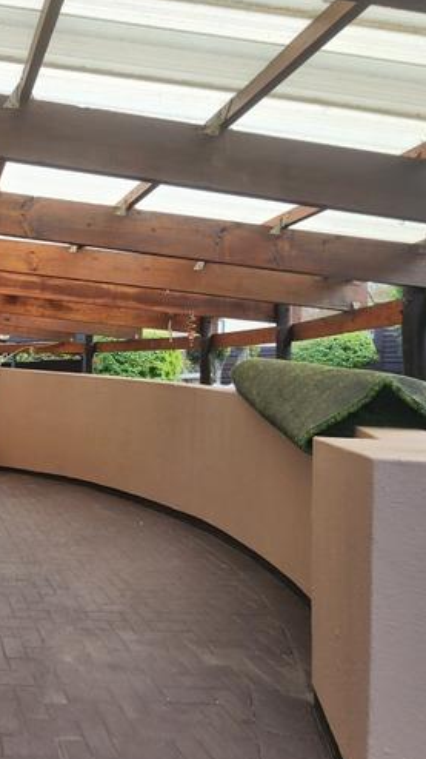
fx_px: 462
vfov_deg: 78.7
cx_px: -65
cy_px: 382
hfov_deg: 38.7
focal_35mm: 23
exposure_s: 1/198
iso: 50
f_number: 2.2
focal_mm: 2.2
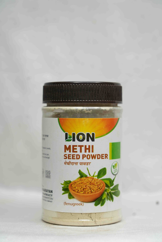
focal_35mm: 94
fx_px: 634
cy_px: 121
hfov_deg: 14.6
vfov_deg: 21.7
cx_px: 81
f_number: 5.6
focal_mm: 94
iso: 250
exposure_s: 1/60
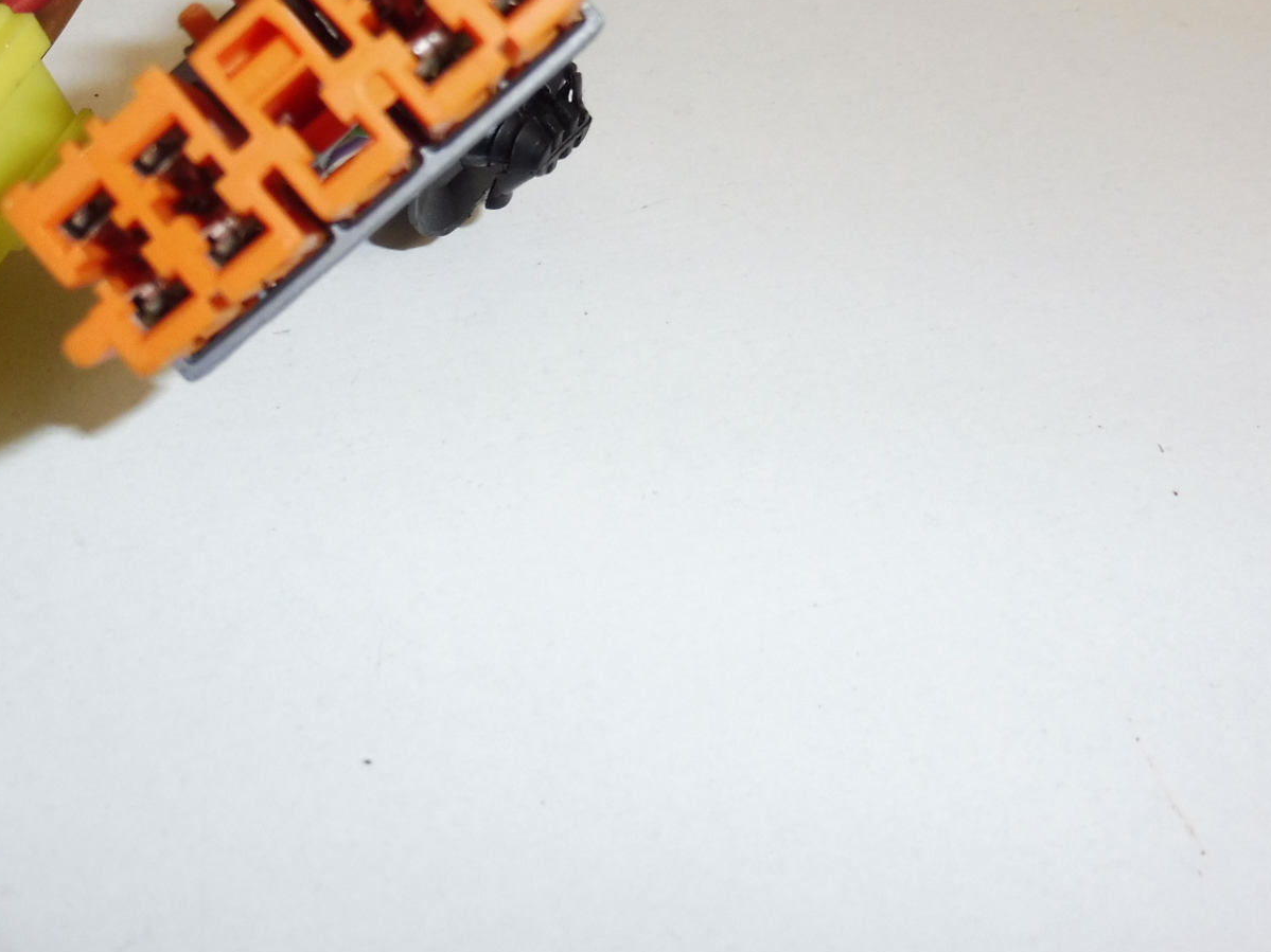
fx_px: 1505
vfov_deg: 34.5
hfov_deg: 43.7
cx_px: 258
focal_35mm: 41
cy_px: 248
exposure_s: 1/60
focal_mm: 4.3
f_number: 3.5
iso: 200
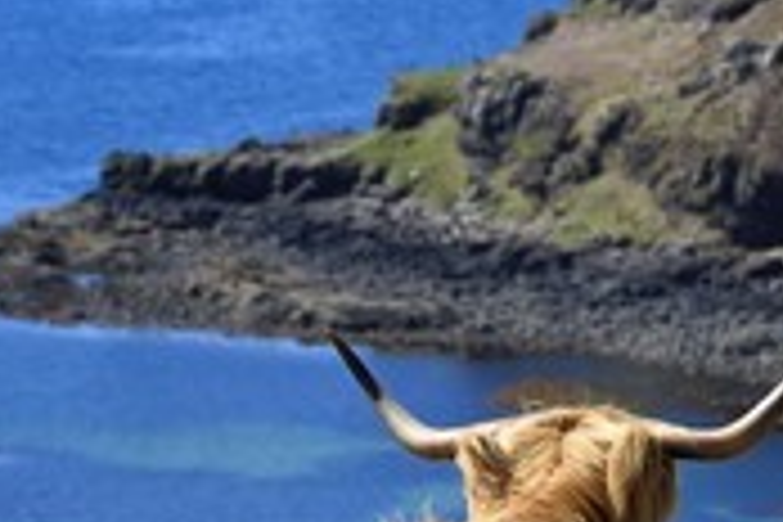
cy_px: 454
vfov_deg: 4.2
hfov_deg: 6.3
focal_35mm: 325
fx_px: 7068
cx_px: 598
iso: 200
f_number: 10
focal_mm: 135
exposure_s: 1/320
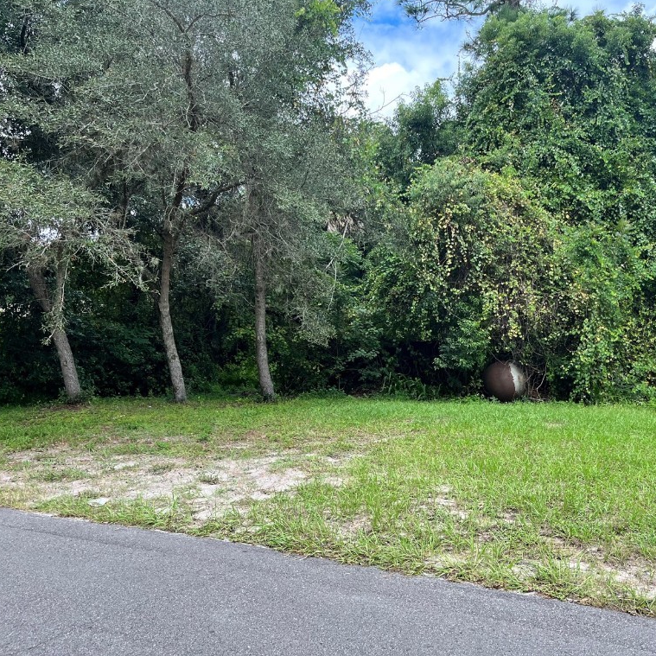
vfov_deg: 52.5
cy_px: 326
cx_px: 417
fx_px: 665
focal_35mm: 31
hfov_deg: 51.9
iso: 50
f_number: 1.6
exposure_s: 1/878
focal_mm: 5.1
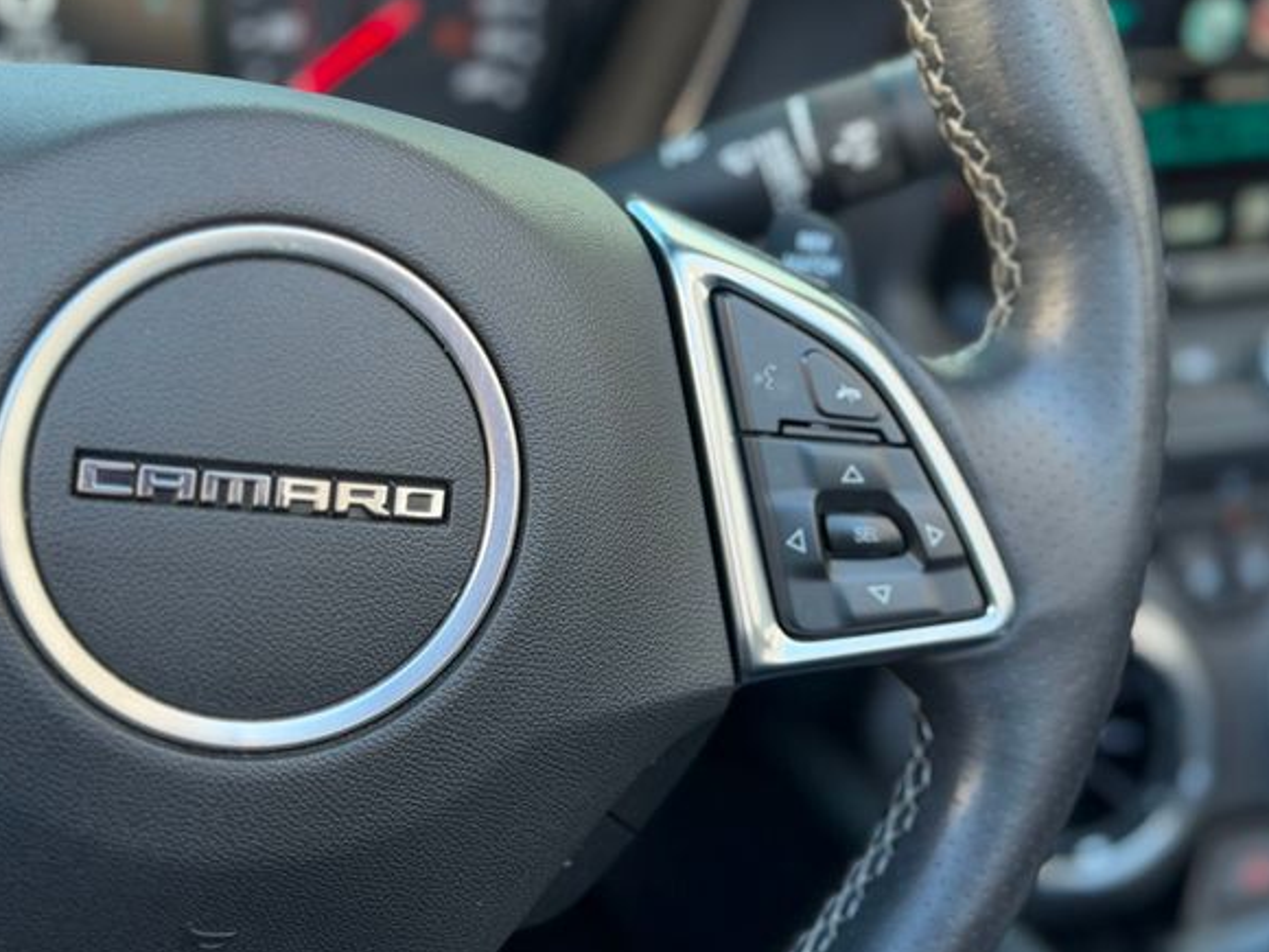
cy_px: 442
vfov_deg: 27.5
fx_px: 1943
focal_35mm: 53
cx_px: 584
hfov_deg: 36.2
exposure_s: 1/178
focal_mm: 6.76
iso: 80
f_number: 1.78
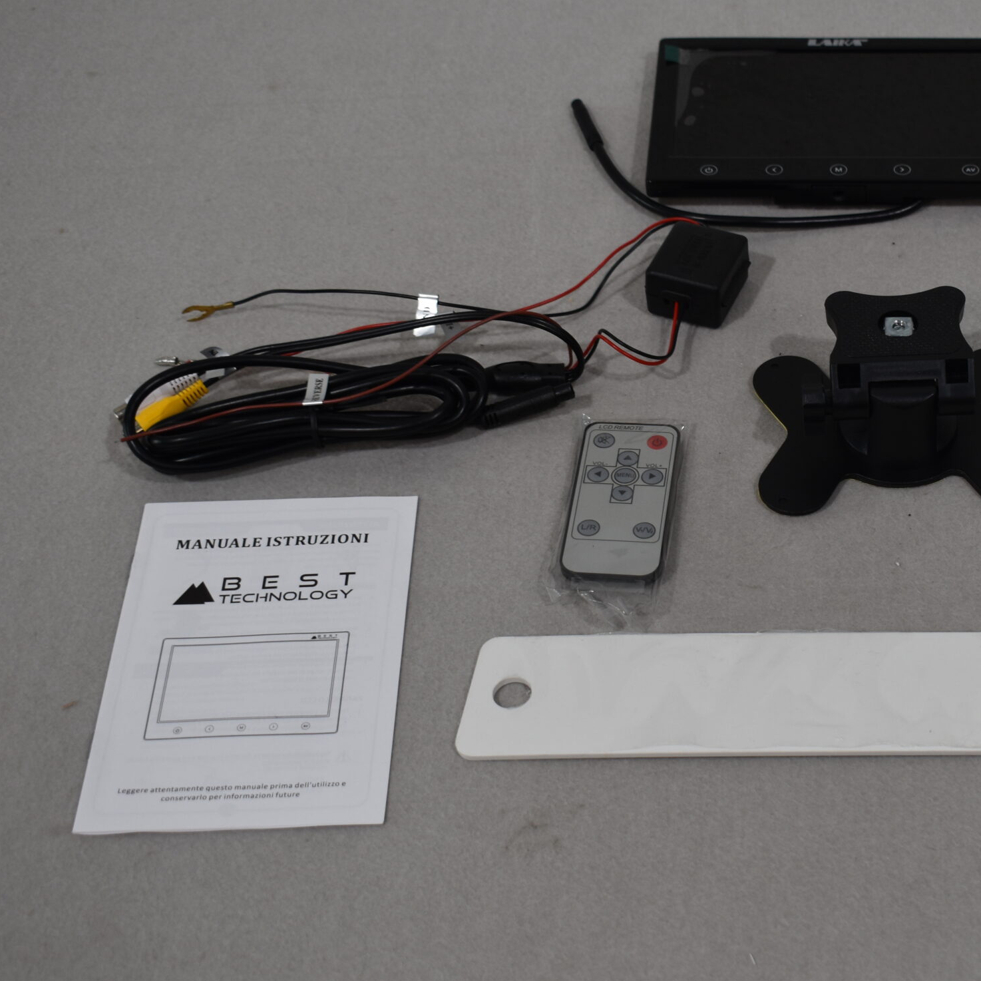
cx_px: 817
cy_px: 466
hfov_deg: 27.1
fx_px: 1988
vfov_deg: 27.7
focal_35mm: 62
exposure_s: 1/125
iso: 250
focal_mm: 28
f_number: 5.6
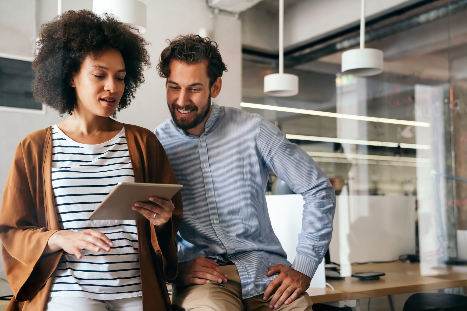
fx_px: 571
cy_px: 156
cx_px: 234
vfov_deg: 30.5
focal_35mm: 44
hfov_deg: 44.5
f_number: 2.8
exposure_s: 1/250
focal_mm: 44
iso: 1600
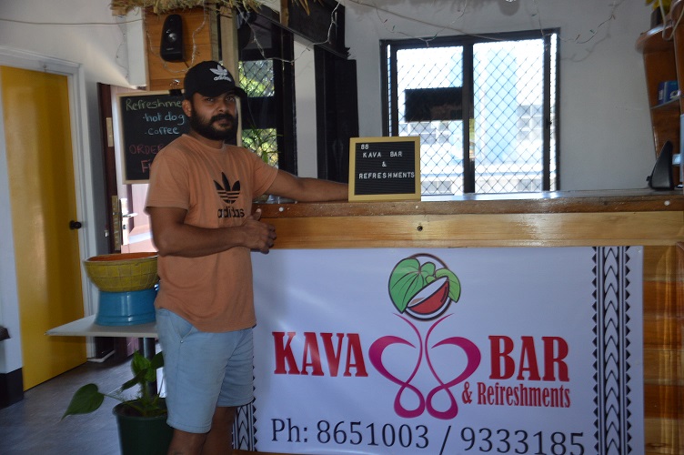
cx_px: 342
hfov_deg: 46.4
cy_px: 228
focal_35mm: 42
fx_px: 797
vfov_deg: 31.8
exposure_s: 1/80
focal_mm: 28
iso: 400
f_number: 4
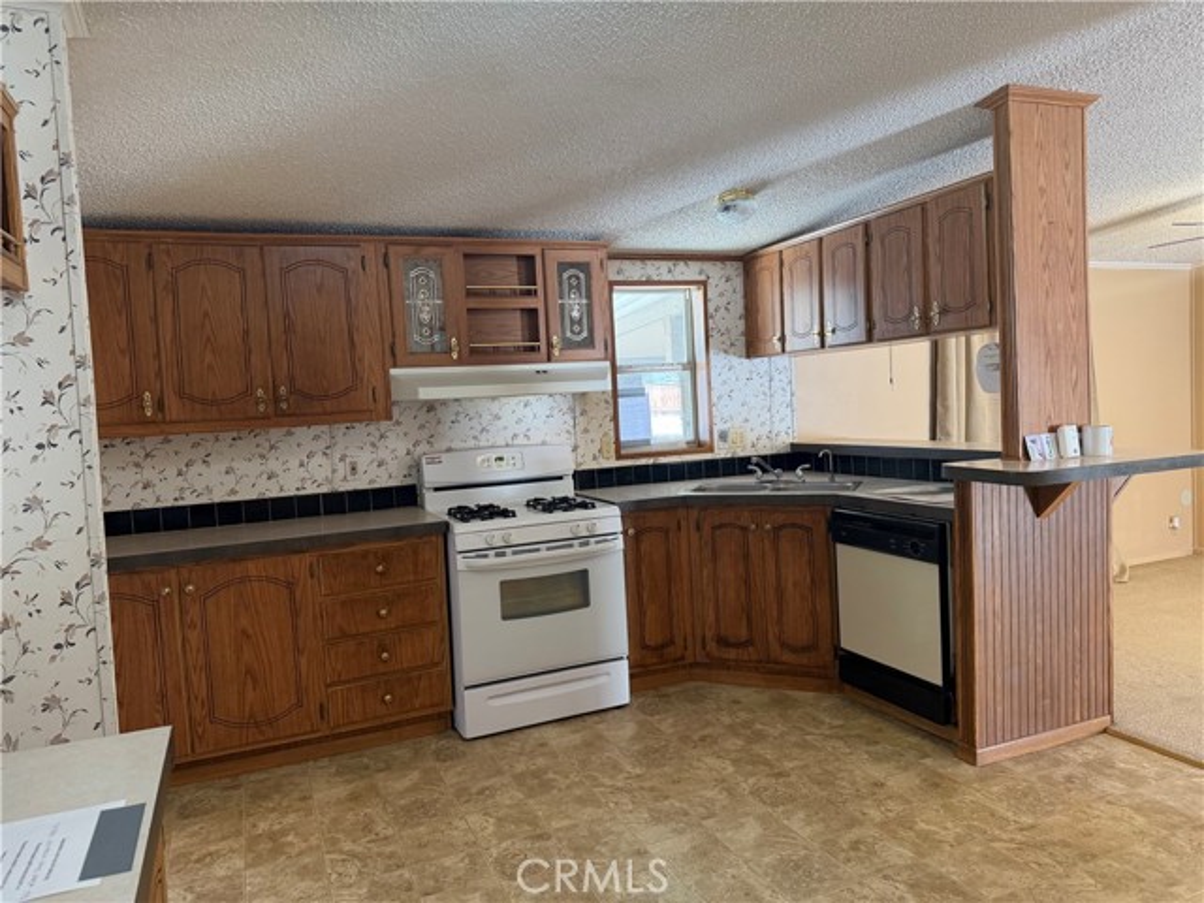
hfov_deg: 71.6
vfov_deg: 56.8
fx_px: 835
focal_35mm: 24
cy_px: 452
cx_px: 602
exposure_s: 1/60
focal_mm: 6.76
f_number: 1.78
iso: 200
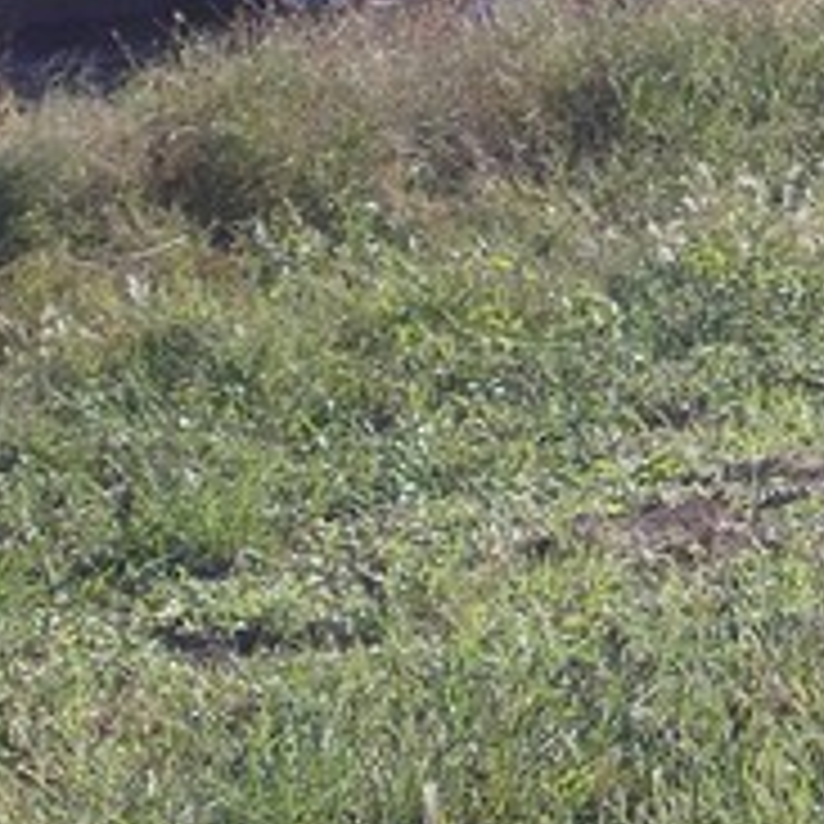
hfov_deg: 9.0
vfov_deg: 9.0
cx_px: 1324
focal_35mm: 189
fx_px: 5090
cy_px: -419
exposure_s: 1/125
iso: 80
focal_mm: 7.2
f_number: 7.2
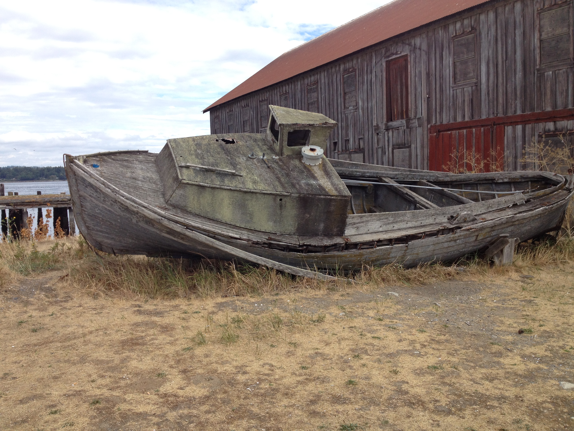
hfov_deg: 52.6
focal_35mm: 35
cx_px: 287
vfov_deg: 40.7
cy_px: 216
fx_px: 580
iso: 50
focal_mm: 4.28
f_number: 2.4
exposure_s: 1/1126
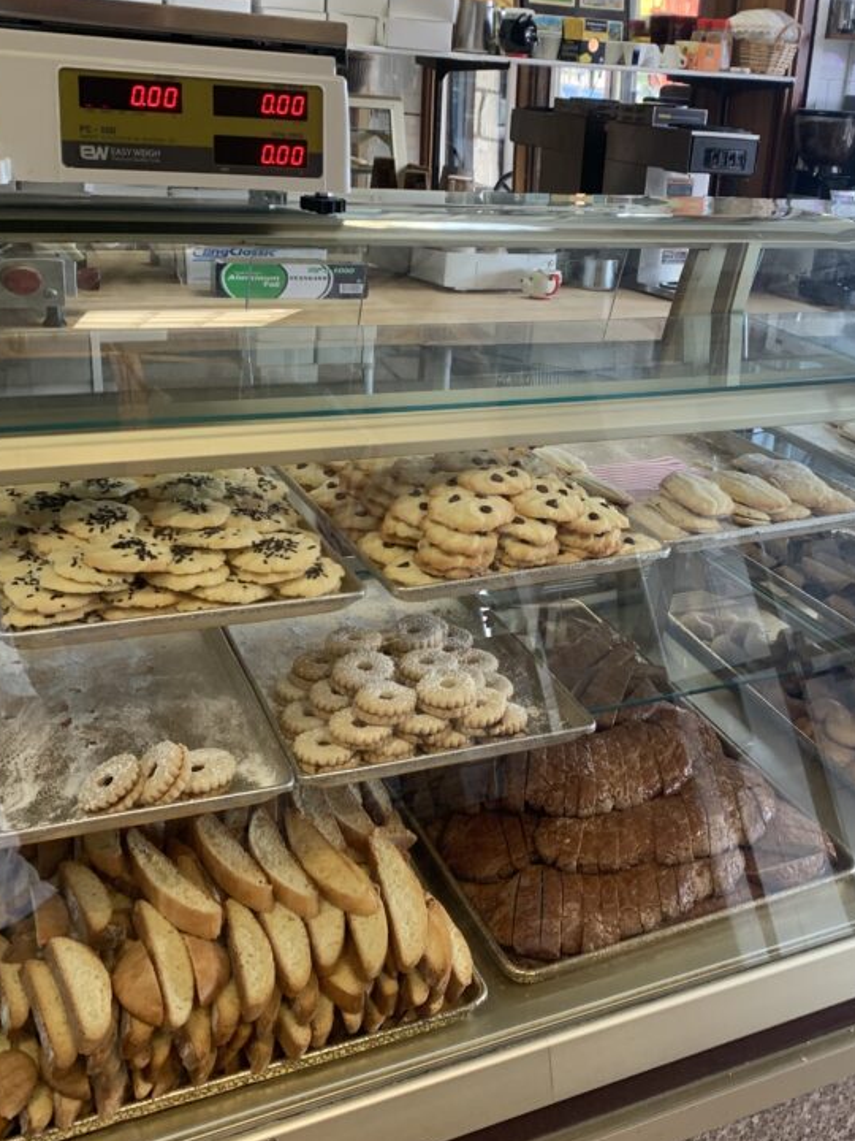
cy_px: 515
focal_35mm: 37
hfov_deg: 38.4
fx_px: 1219
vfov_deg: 50.1
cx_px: 534
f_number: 1.8
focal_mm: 4.25
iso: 80
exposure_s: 1/60
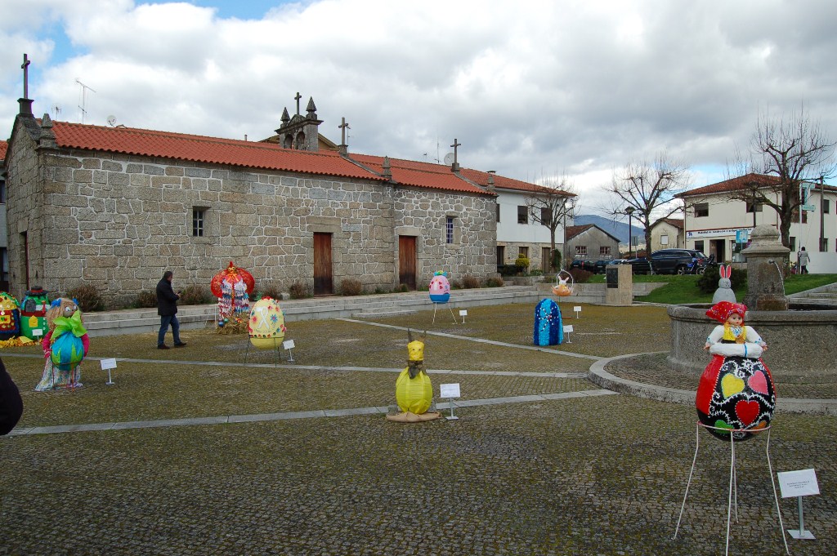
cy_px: 278
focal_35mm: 27
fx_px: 627
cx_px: 418
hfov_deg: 67.4
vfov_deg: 47.9
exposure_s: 1/250
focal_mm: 18
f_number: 8
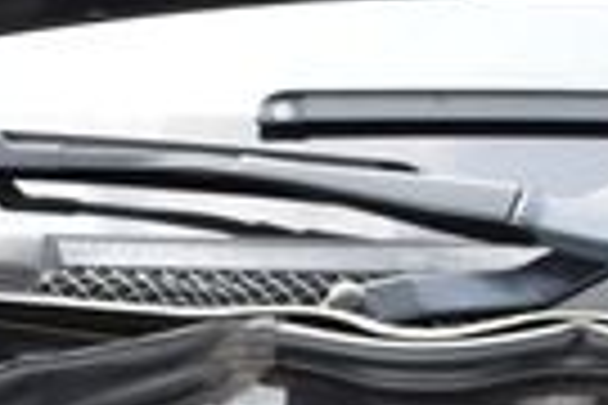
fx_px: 3361
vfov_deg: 6.6
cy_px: 868
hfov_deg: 10.3
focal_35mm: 199
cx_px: 599
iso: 400
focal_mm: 28
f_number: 8
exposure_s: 1/50
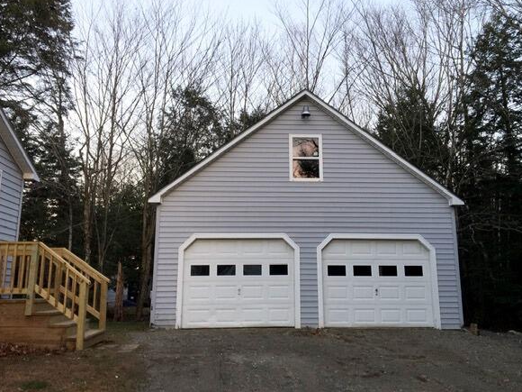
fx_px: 483
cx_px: 266
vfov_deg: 44.2
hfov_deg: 56.8
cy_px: 191
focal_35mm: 32
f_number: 2.2
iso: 32
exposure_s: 1/60
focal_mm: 4.15
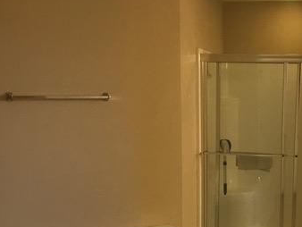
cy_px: 162
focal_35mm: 53
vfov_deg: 27.3
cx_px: 270
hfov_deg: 34.2
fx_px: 463
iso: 40
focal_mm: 3.99
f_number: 1.8
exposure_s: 1/24
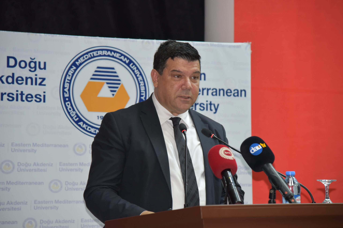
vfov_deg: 11.4
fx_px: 1143
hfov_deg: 17.1
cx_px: 172
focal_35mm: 120
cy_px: 114
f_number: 4
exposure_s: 1/60
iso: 2000
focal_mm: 120
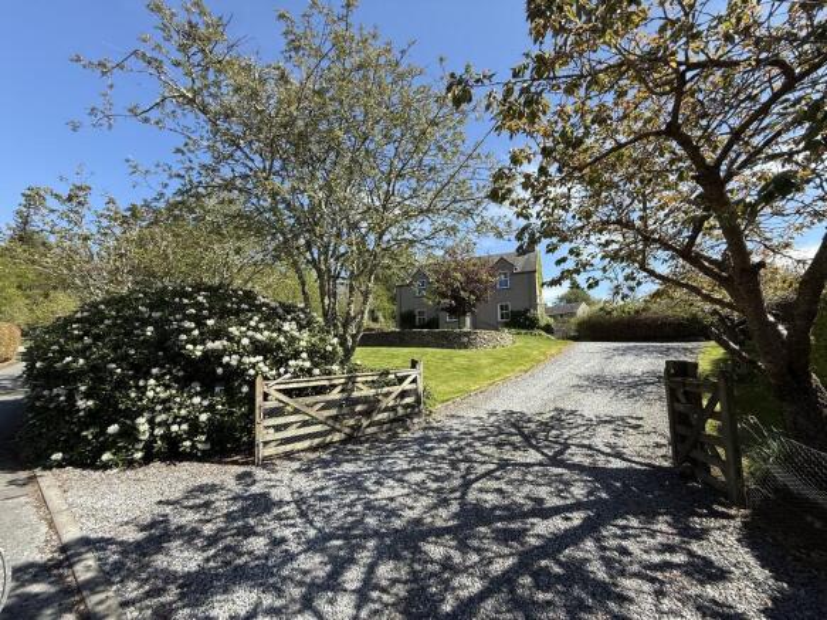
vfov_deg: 85.7
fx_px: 334
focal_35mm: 14
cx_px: 414
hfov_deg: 102.1
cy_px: 310
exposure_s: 1/1087
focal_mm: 2.22
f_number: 2.2
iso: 50
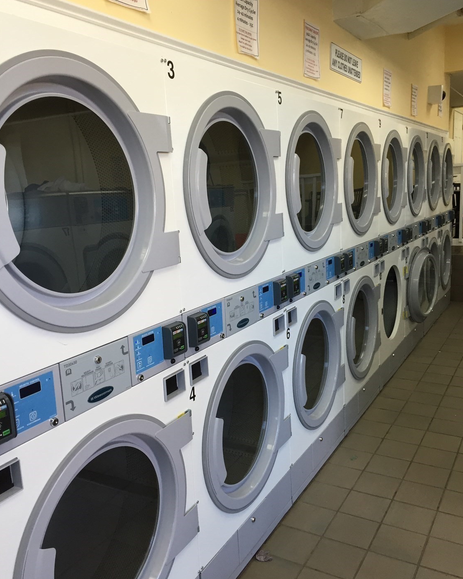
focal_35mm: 31
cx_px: 233
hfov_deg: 47.1
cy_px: 291
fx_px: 531
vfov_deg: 57.2
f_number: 2.2
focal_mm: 4.15
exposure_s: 1/30
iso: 32
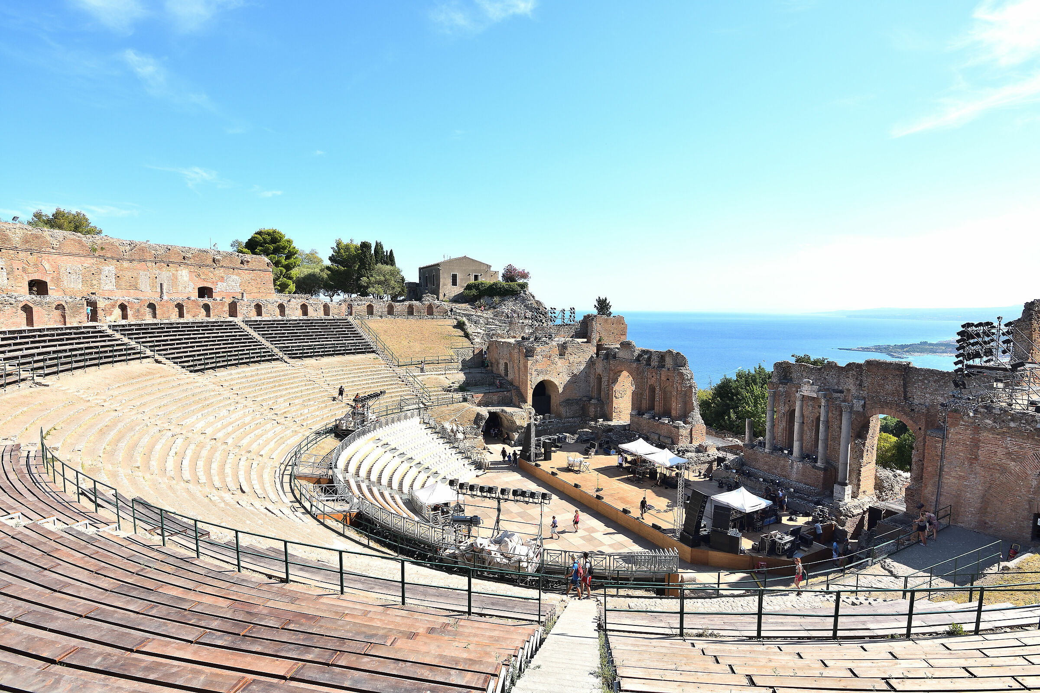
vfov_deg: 67.4
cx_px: 520
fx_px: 520
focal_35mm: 18
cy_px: 346
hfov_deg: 90.0
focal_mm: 12
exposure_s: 1/320
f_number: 8
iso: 100
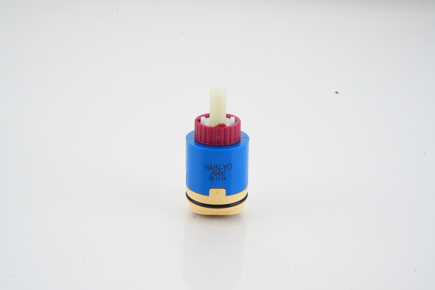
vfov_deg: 19.5
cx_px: 218
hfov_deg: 28.8
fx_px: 846
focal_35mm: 70
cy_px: 145
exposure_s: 1/100
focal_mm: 70
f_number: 18
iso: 160
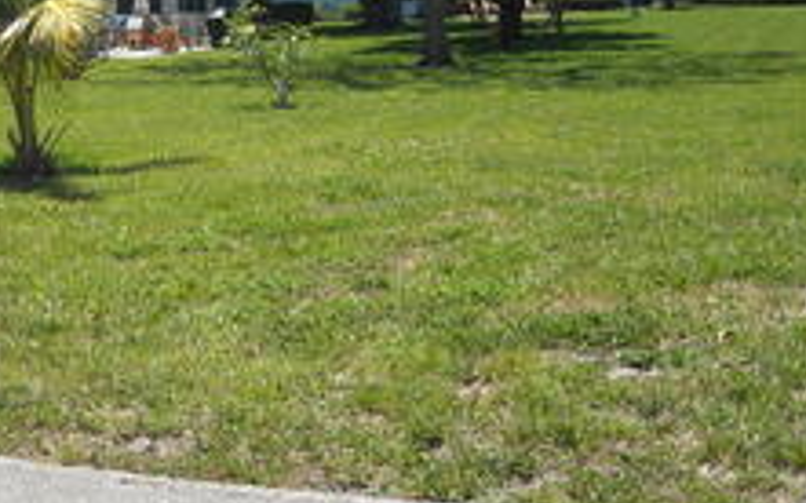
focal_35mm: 67
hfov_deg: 30.0
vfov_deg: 19.0
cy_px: 44
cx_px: 179
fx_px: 1471
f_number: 5.6
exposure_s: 1/250
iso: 73
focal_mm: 5.7
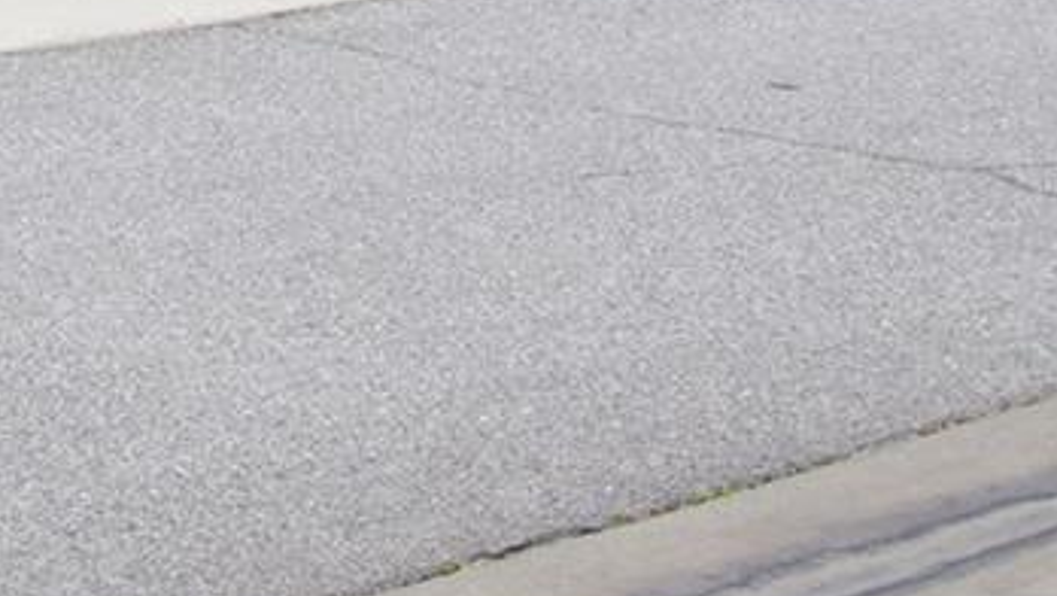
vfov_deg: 10.2
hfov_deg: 16.4
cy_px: -906
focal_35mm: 101
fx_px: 2832
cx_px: -1027
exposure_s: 1/250
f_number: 9
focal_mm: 14
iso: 100
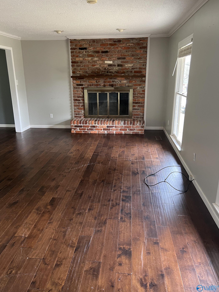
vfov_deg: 65.3
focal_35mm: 27
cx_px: 108
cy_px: 142
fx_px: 228
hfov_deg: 51.3
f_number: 1.5
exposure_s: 1/60
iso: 200
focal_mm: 5.7
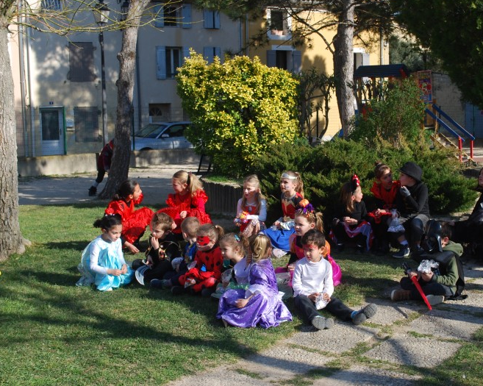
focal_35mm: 55
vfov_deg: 27.6
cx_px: 279
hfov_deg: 34.1
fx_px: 786
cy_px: 189
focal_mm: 32
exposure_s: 1/200
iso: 100
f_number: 7.1
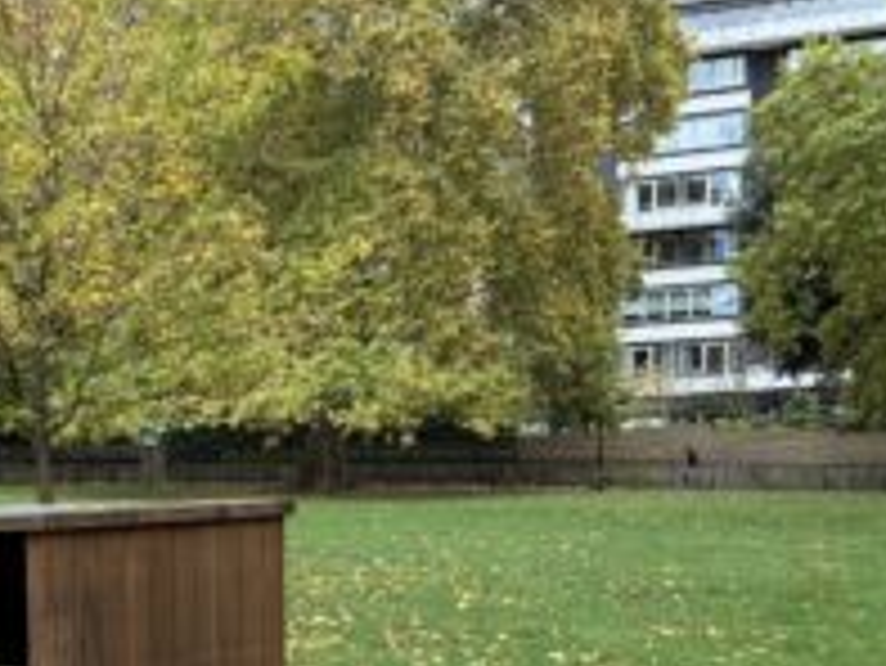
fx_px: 1690
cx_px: -31
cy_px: 727
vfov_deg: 21.2
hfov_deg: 27.4
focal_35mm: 66
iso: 40
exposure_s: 1/230
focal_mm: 5.96
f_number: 1.6
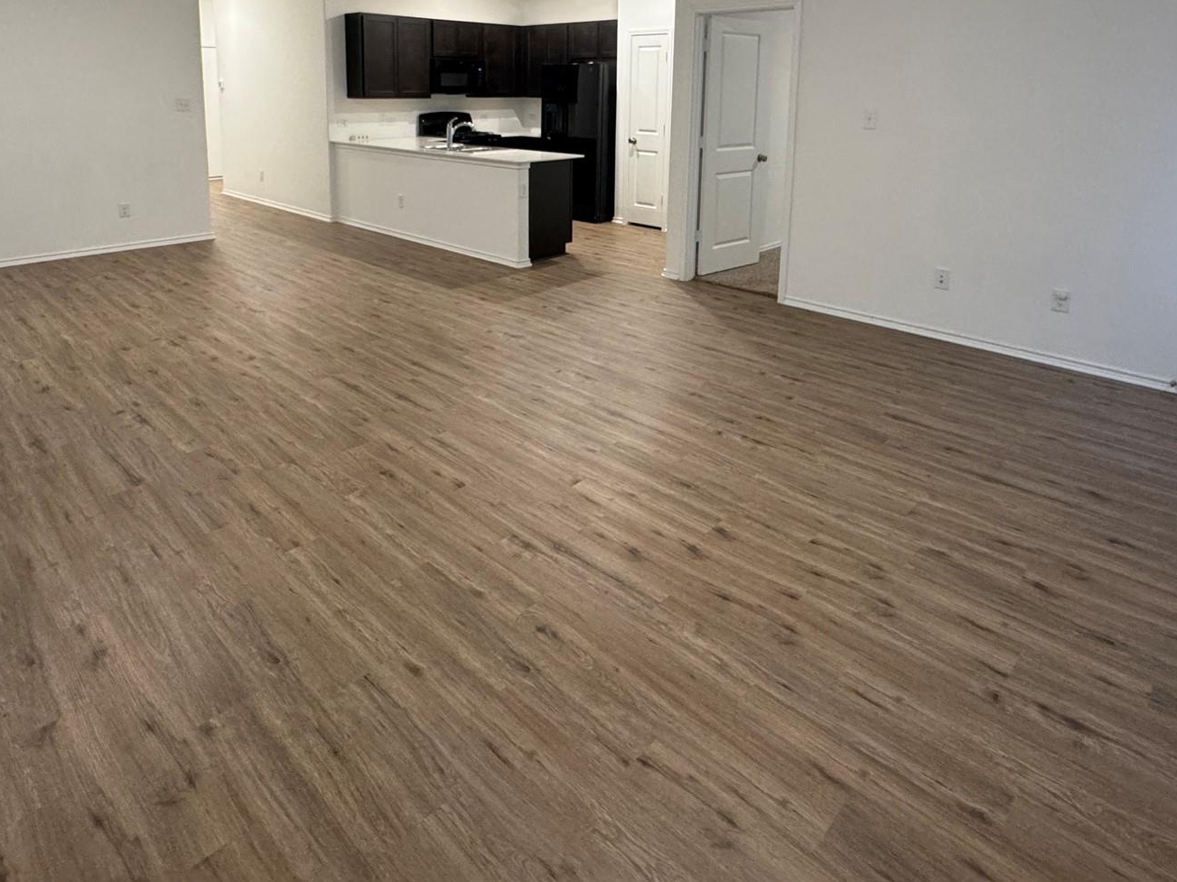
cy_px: 192
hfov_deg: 76.3
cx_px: 558
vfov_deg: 57.1
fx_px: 748
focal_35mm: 22
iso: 500
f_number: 2.2
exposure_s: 1/60
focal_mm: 2.22
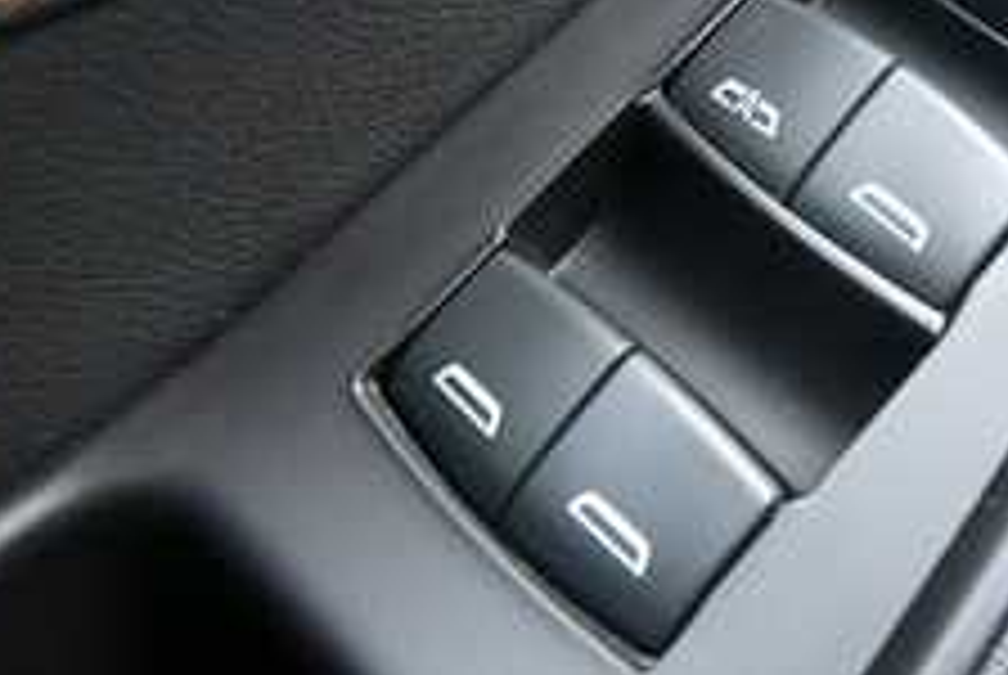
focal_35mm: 50
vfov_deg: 26.3
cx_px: 765
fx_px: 1402
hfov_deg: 38.5
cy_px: 79
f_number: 5.6
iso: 3200
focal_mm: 19
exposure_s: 1/60
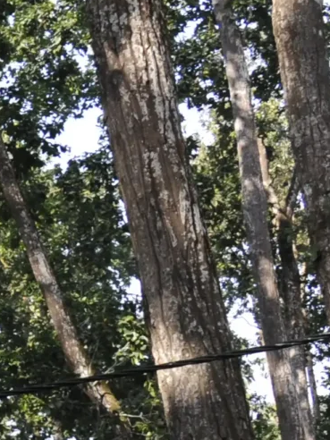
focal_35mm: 160
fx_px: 2034
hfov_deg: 7.9
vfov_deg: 12.1
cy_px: 537
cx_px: -685
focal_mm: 32
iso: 1250
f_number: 9
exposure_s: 1/320
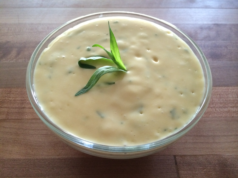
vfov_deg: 46.8
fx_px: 206
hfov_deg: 60.0
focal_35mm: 30
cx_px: 119
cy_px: 89
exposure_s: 1/17
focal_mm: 4.12
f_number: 2.2
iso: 320
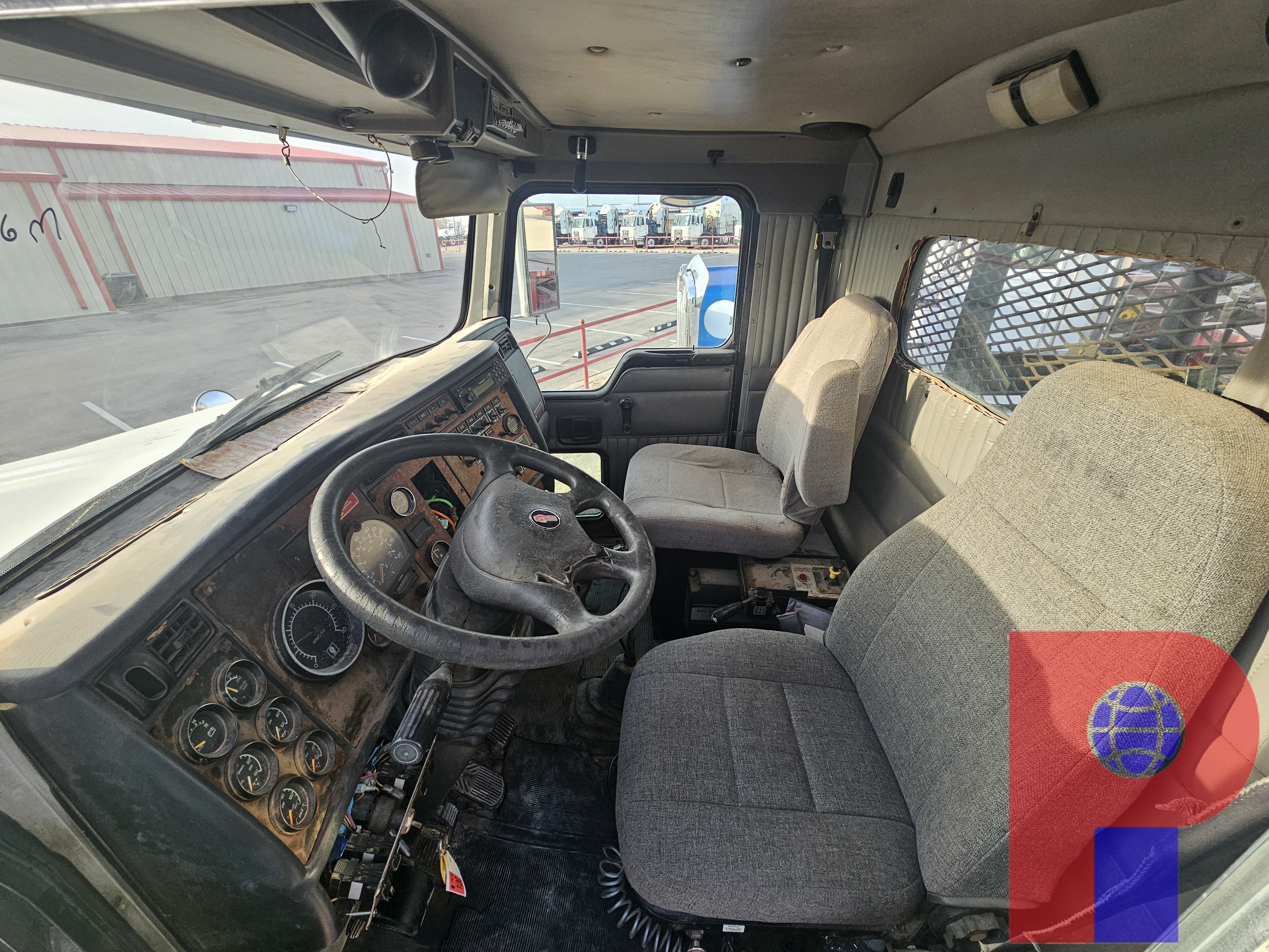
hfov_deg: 106.2
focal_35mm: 13
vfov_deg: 89.9
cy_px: 476
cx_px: 634
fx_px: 477
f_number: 2.2
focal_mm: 2.2
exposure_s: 1/181
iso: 50
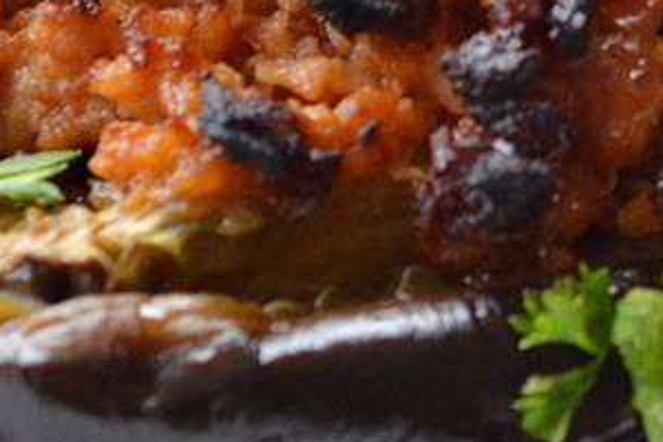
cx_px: 1021
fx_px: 8839
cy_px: -101
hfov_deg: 4.3
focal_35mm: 480
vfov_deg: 2.9
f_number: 5
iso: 800
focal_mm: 60
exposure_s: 1/125
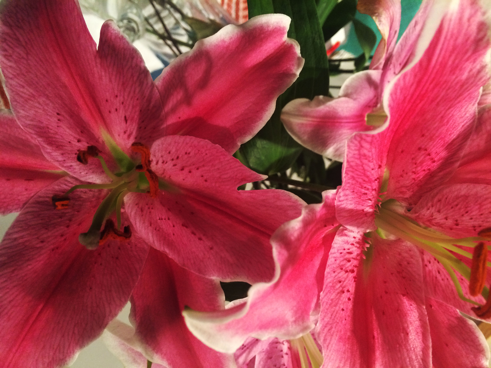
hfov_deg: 61.7
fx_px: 411
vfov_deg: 48.2
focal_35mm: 29
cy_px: 184
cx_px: 246
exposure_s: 1/24
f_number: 2.2
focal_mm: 4.15
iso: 320
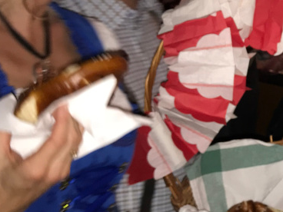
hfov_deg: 22.3
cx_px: 374
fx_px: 638
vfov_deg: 18.8
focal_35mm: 78
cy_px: 68
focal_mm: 3.99
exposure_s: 1/17
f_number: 1.8
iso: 50
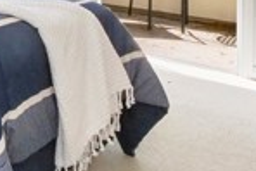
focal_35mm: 72
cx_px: -137
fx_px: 512
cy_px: -66
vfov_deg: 17.5
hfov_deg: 22.5
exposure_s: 1/320
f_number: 8
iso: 3200
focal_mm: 8
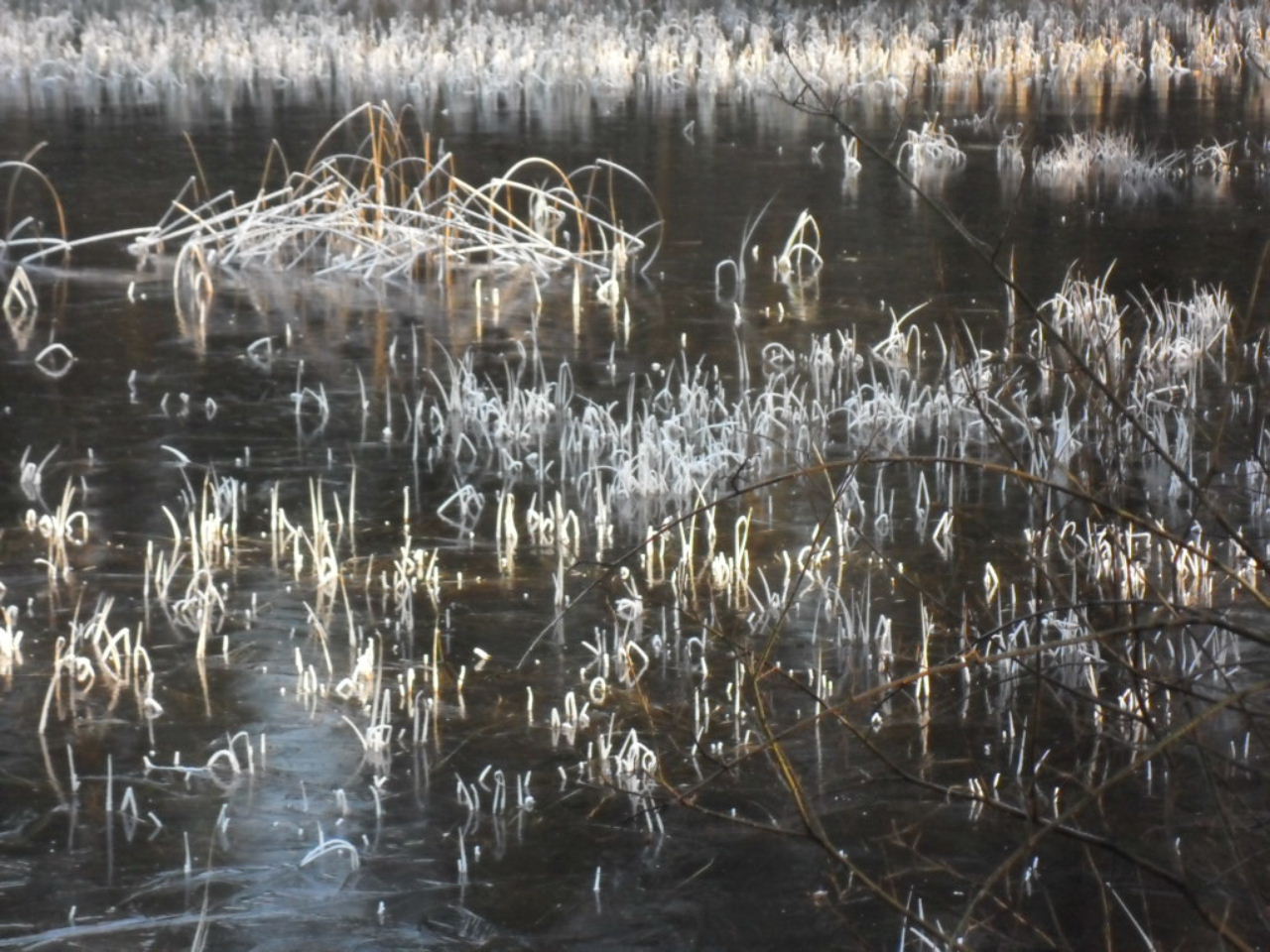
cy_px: 476
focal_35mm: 135
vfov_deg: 11.0
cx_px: 635
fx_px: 4953
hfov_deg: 14.6
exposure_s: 1/90
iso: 320
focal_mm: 24.5
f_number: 5.9
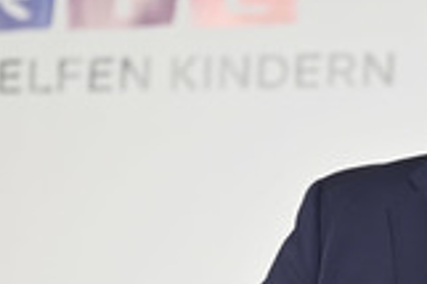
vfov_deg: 5.1
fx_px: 3187
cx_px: 492
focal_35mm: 269
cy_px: 295
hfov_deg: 7.6
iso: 1000
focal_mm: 96
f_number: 2.8
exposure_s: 1/320
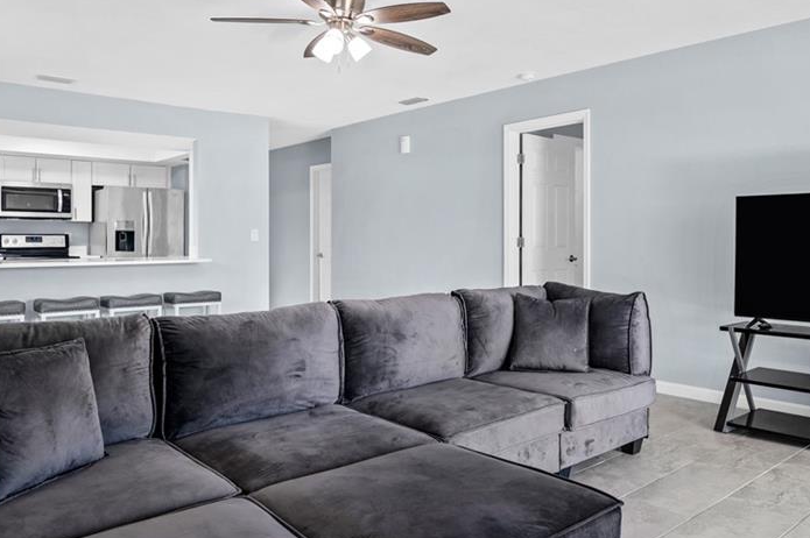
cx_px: 455
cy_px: 251
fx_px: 629
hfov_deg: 65.3
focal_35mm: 28
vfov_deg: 46.3
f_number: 10
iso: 320
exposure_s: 1/8
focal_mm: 19
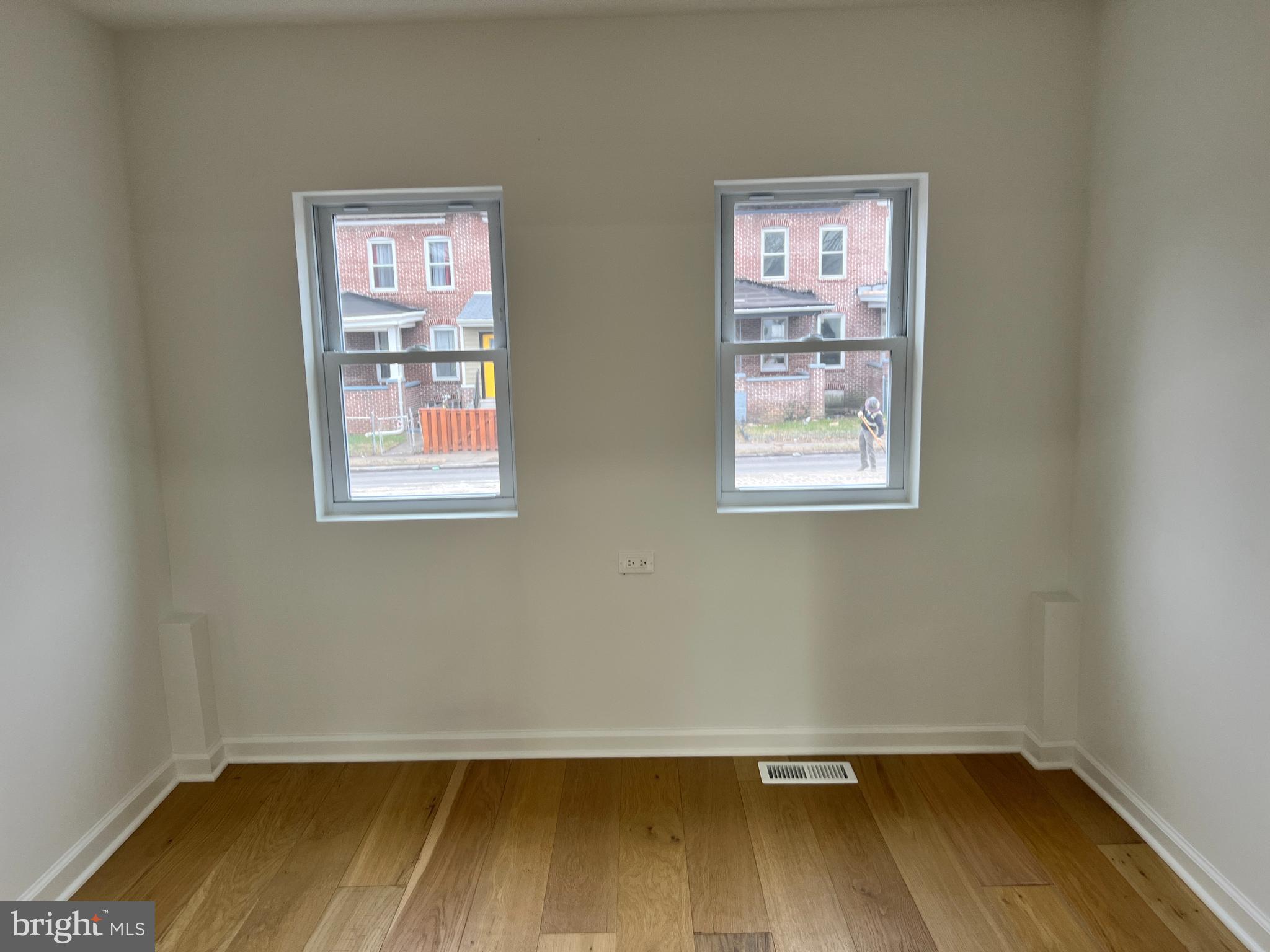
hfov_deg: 67.3
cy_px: 476
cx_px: 635
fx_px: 954
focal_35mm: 26
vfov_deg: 53.1
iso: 80
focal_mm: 5.7
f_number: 1.5
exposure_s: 1/60
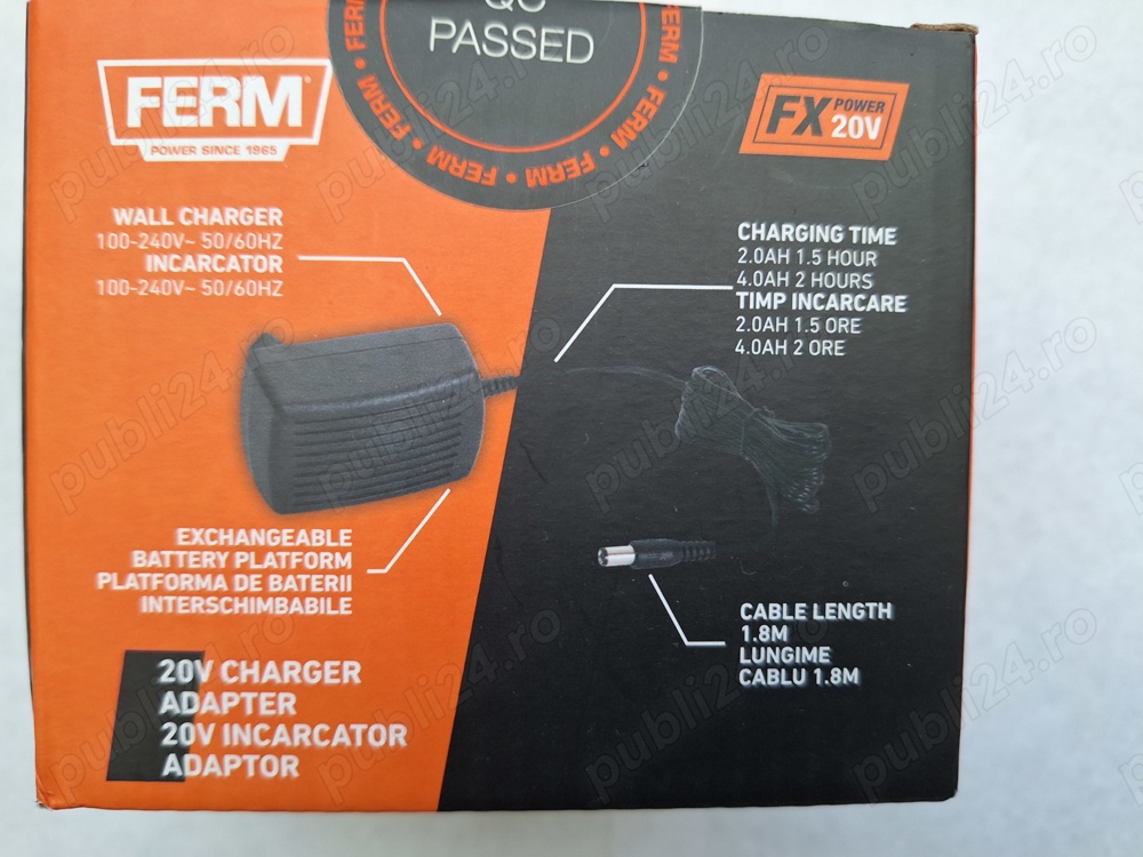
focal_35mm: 23
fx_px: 759
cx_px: 572
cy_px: 428
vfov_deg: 58.9
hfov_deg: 73.9
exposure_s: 1/50
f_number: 1.8
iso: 160
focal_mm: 5.54
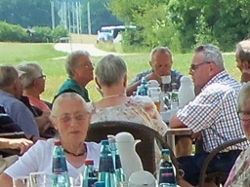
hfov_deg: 8.5
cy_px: 434
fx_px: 1639
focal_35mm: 227
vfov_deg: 6.3
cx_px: 371
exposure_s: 1/320
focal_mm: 5.2
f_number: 3.4
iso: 80
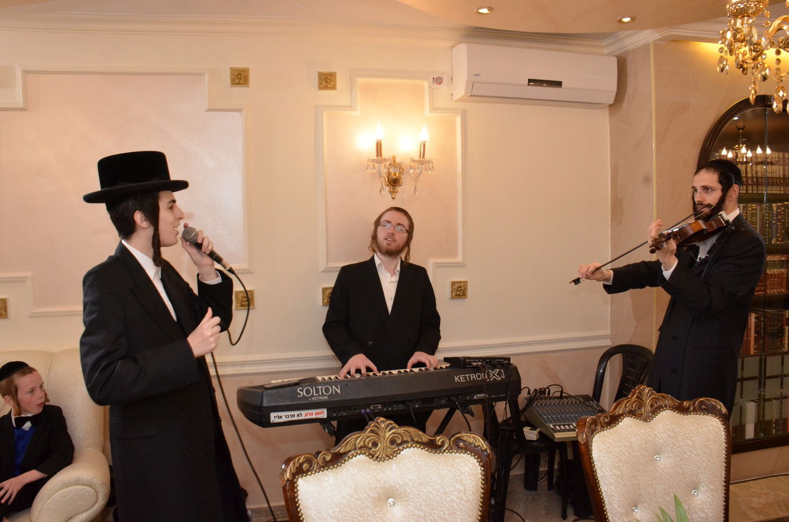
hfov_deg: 67.5
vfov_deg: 47.7
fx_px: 590
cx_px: 394
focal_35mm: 27
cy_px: 261
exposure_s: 1/80
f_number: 9
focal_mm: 18
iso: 1600
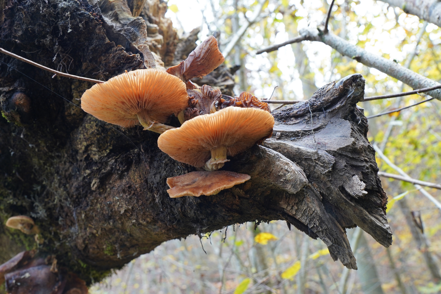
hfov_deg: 55.8
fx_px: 417
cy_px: 147
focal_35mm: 34
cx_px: 220
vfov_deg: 38.9
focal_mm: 23
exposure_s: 1/40
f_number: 5.6
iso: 400
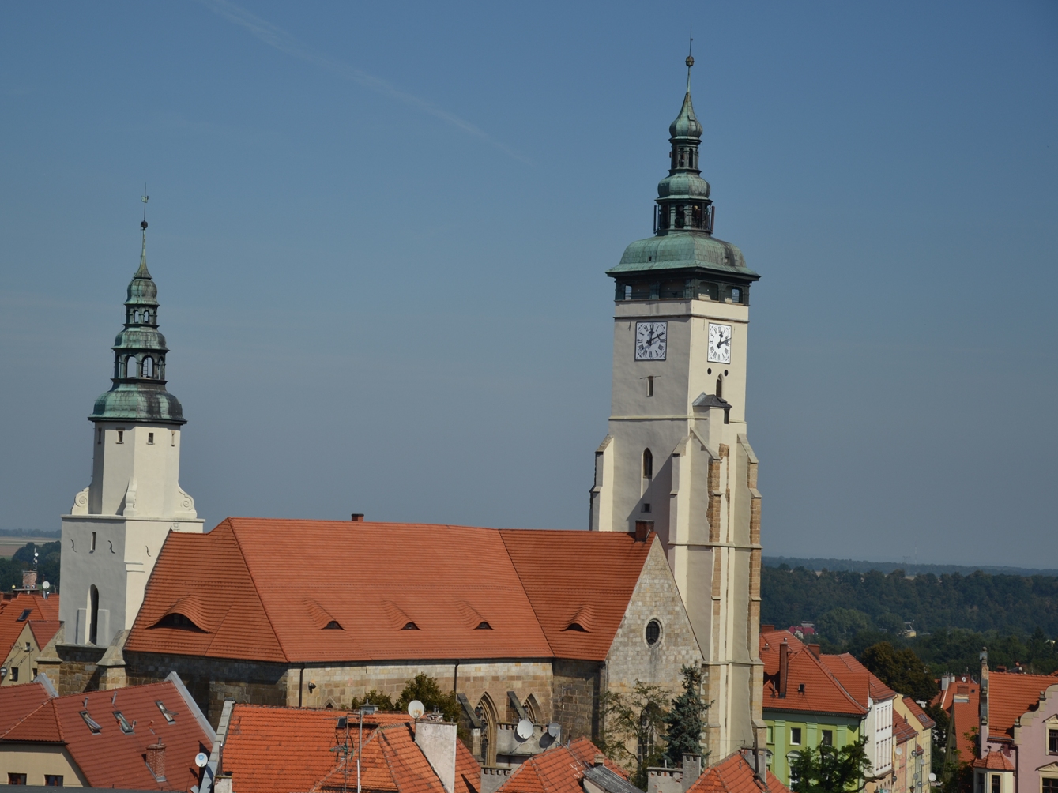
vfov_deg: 15.6
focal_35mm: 95
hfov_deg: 20.6
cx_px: 462
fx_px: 2903
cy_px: 393
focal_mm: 58
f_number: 5
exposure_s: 1/1000
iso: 100
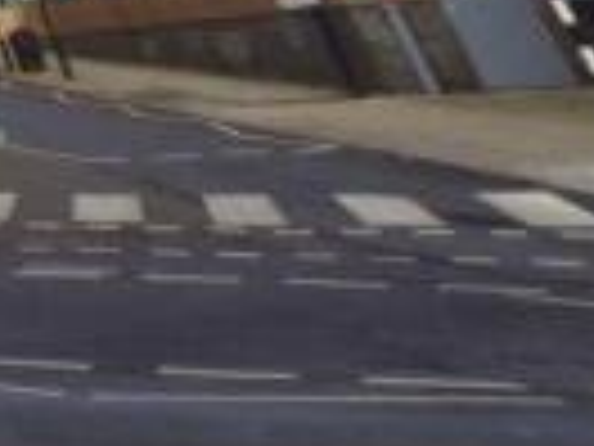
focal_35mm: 67
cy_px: -453
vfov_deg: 16.5
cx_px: -844
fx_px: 1150
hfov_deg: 15.1
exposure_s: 1/350
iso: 400
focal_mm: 14
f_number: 9.5
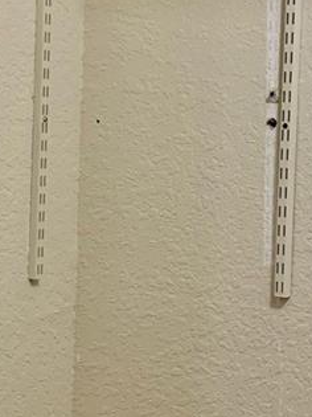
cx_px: 99
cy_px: 230
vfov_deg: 19.8
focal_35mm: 99
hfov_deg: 14.9
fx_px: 1191
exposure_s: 1/60
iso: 160
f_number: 1.8
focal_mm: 4.25
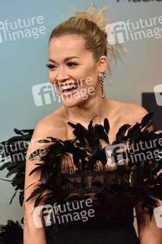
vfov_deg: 12.1
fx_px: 1149
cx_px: 81
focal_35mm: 170
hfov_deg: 8.1
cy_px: 122
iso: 2000
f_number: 5.6
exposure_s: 1/200
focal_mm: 170
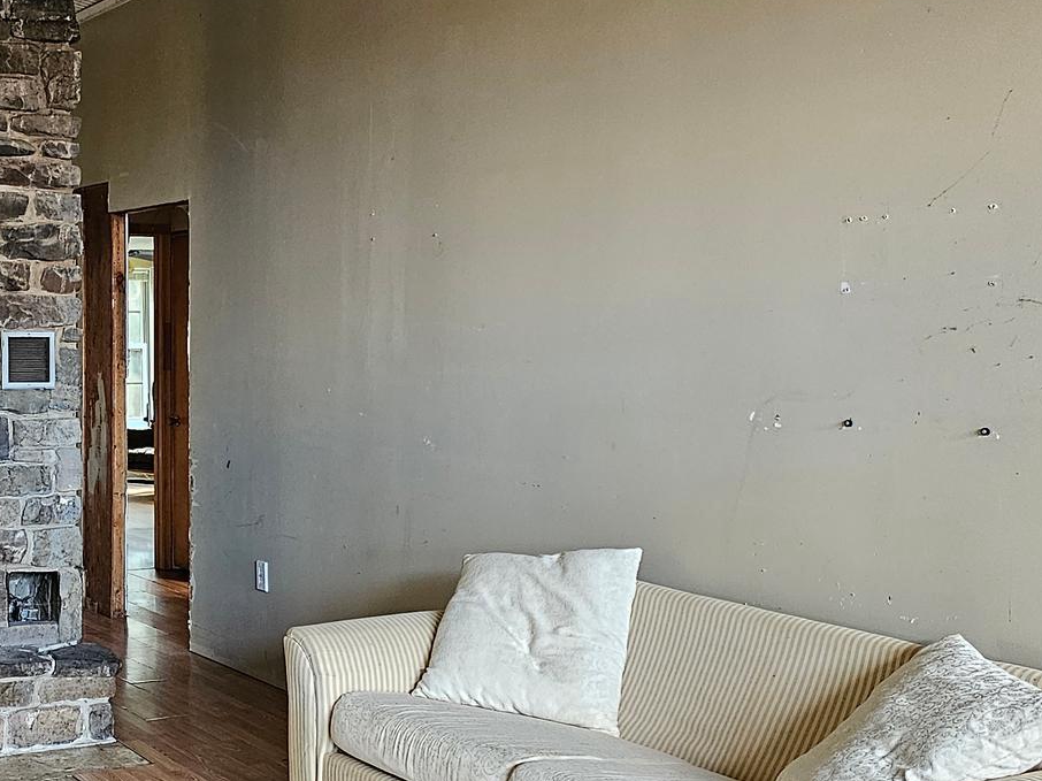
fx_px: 1565
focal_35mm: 52
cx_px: 64
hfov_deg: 34.4
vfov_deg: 28.0
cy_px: 335
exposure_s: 1/120
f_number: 1.7
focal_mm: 6.3
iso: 800
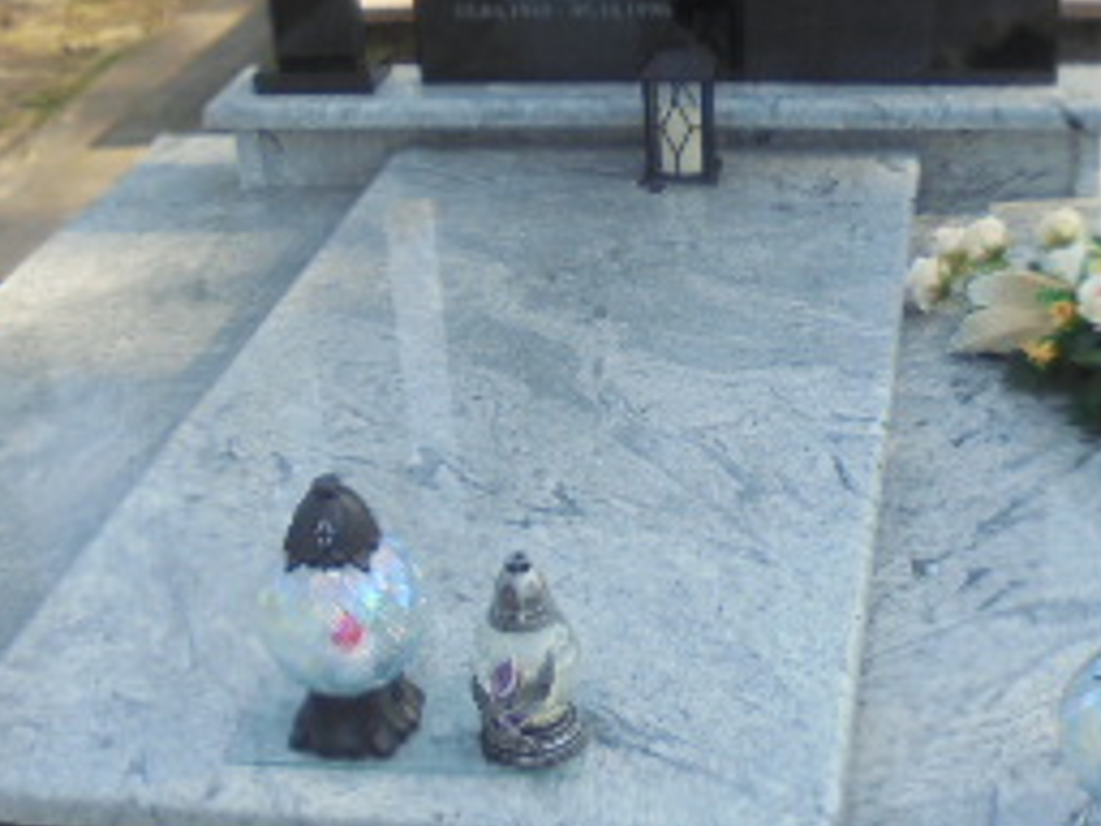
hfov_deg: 29.8
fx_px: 2067
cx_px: 632
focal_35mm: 65
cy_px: 336
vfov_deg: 22.6
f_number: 3.5
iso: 100
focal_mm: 4.6
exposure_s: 1/320
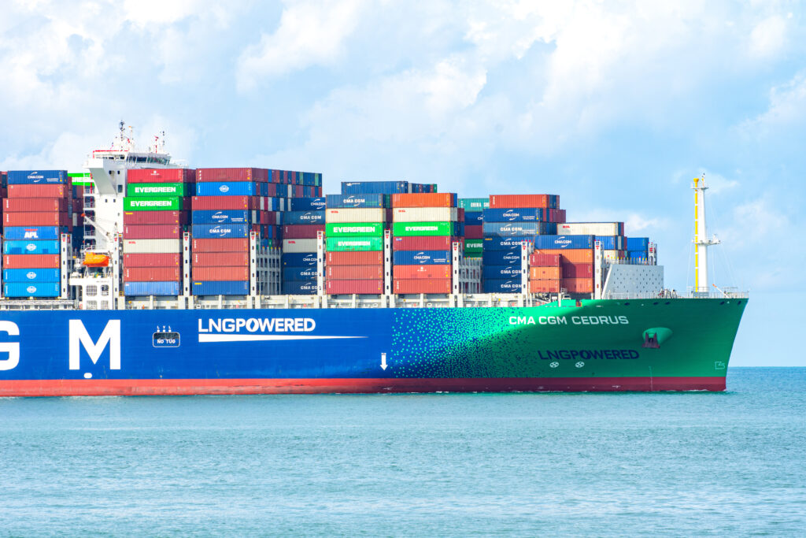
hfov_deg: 10.2
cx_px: 403
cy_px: 269
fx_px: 4534
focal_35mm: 202
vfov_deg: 6.8
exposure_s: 1/250
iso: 100
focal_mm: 135
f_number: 9
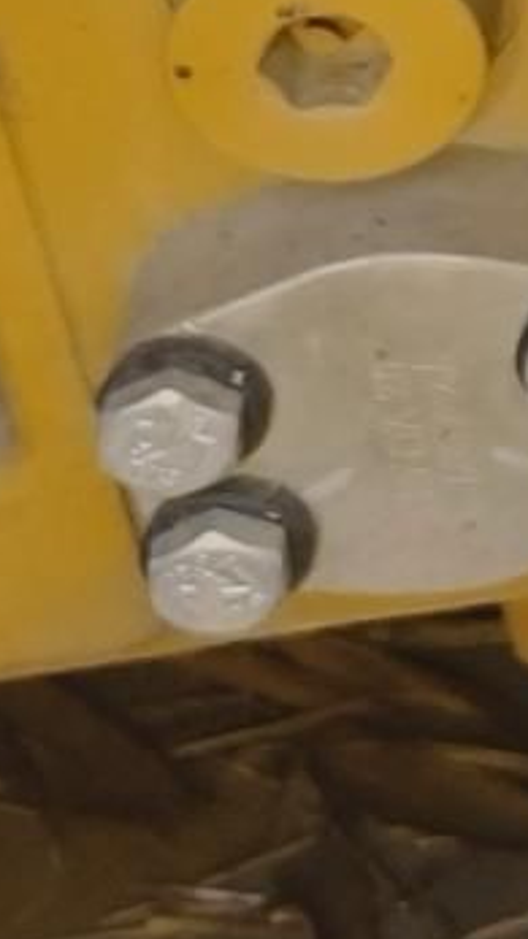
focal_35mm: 185
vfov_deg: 11.2
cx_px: 2469
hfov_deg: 5.3
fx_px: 4608
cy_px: -463
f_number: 1.75
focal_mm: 5.5
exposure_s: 1/385
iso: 72
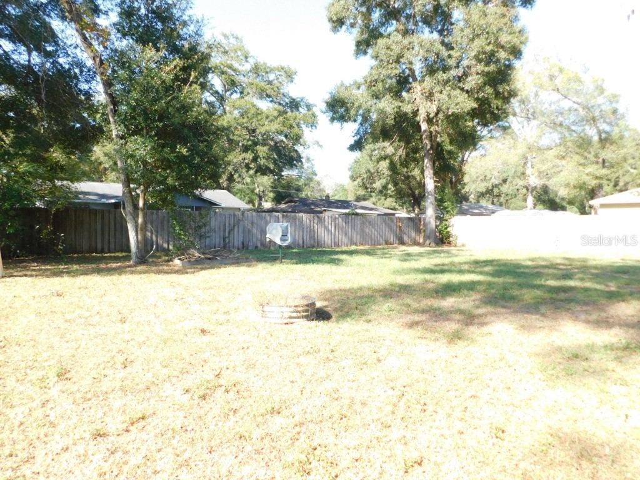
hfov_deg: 73.9
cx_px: 320
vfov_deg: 58.9
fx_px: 425
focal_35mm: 23
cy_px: 240
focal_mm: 4
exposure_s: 1/250
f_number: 3
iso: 125
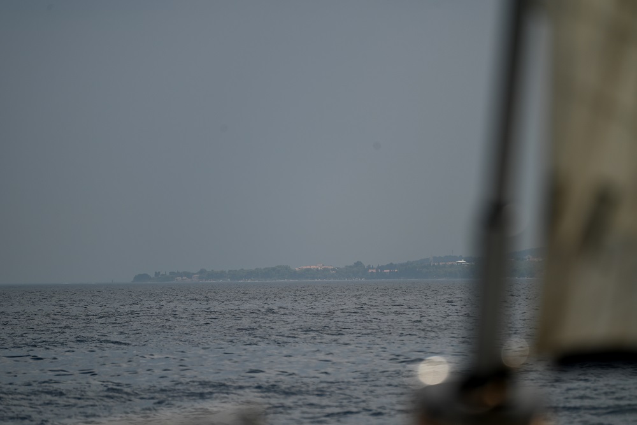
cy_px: 212
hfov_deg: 6.9
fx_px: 5309
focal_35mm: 300
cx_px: 318
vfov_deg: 4.6
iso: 100
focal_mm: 300
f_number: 5.6
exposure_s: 1/1000
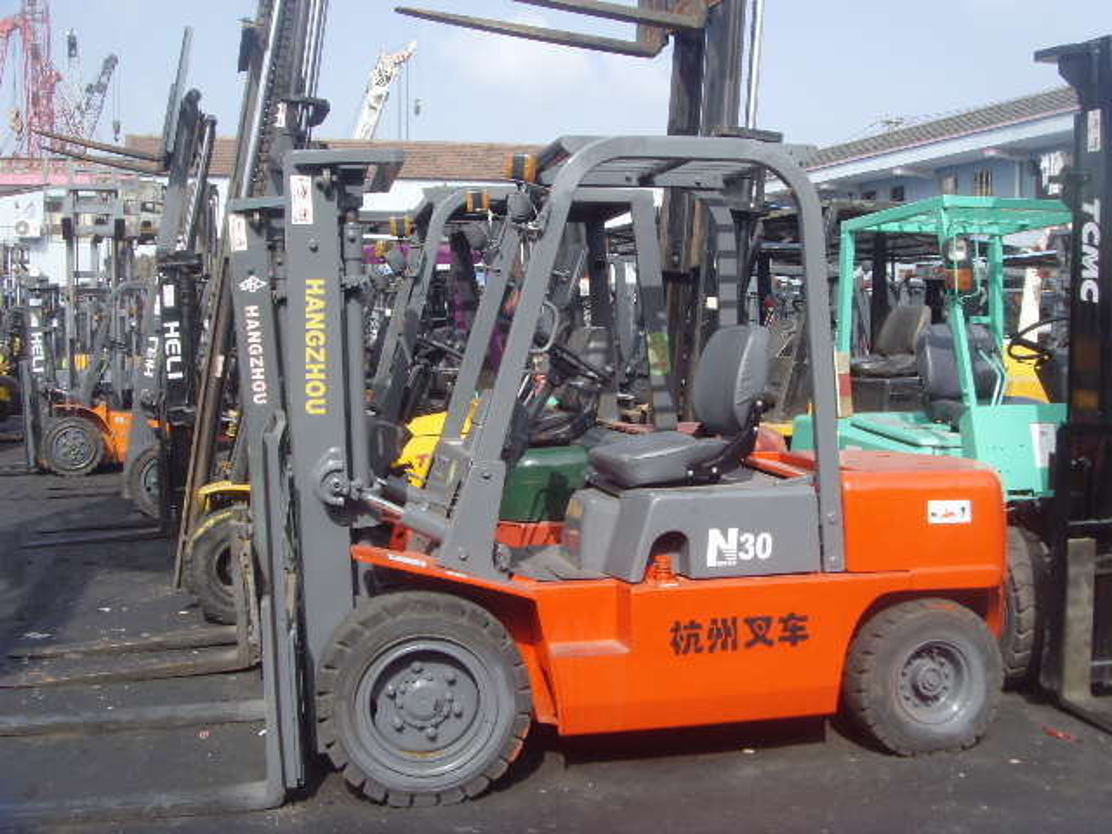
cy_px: 417
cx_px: 556
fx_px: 1253
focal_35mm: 39
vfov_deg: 36.8
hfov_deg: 47.9
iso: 80
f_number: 6.3
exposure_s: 1/180
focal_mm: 6.6
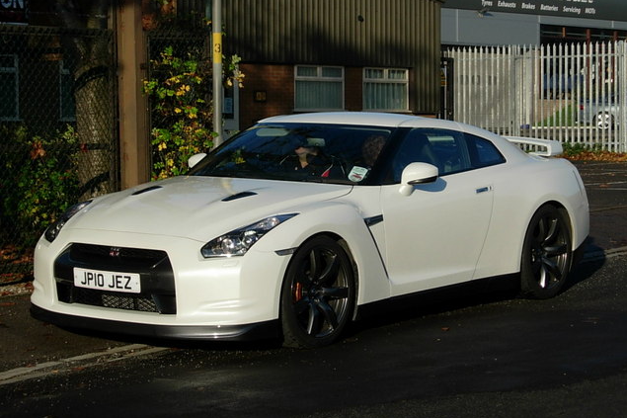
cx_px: 315
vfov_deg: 12.7
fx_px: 1880
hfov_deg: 18.9
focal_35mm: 108
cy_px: 225
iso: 64
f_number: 4.6
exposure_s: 1/861
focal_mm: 21.3
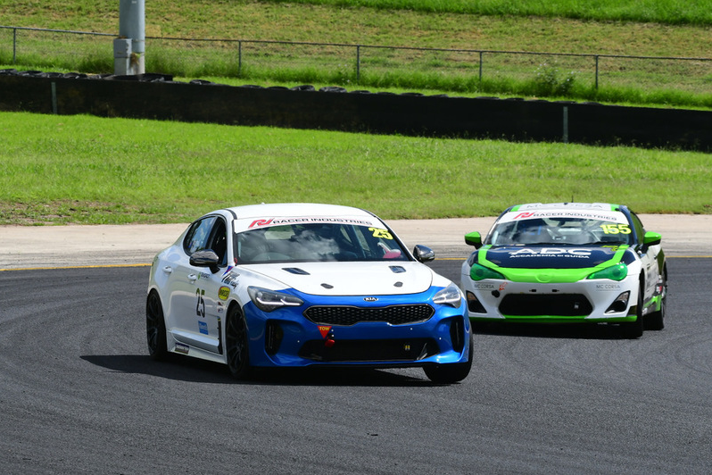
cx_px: 356
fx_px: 5953
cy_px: 238
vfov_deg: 4.6
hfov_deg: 6.8
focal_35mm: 301
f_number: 11
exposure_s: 1/640
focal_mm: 200
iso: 400
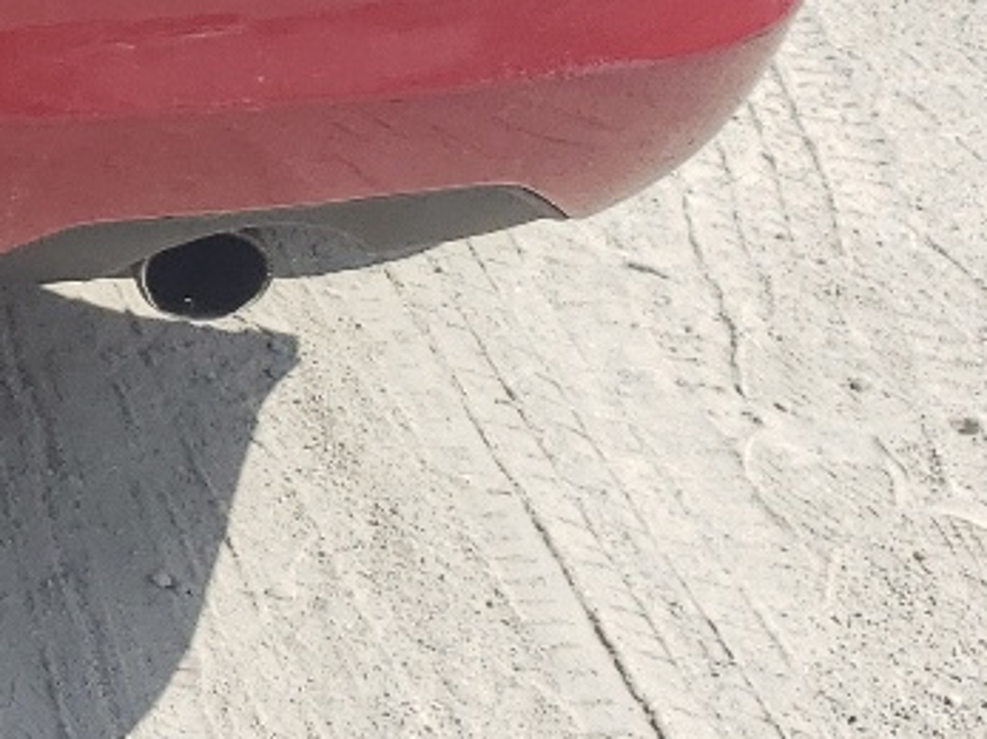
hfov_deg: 14.3
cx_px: -839
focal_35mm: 120
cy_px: -279
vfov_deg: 11.9
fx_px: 3420
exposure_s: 1/5000
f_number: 1.5
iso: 50
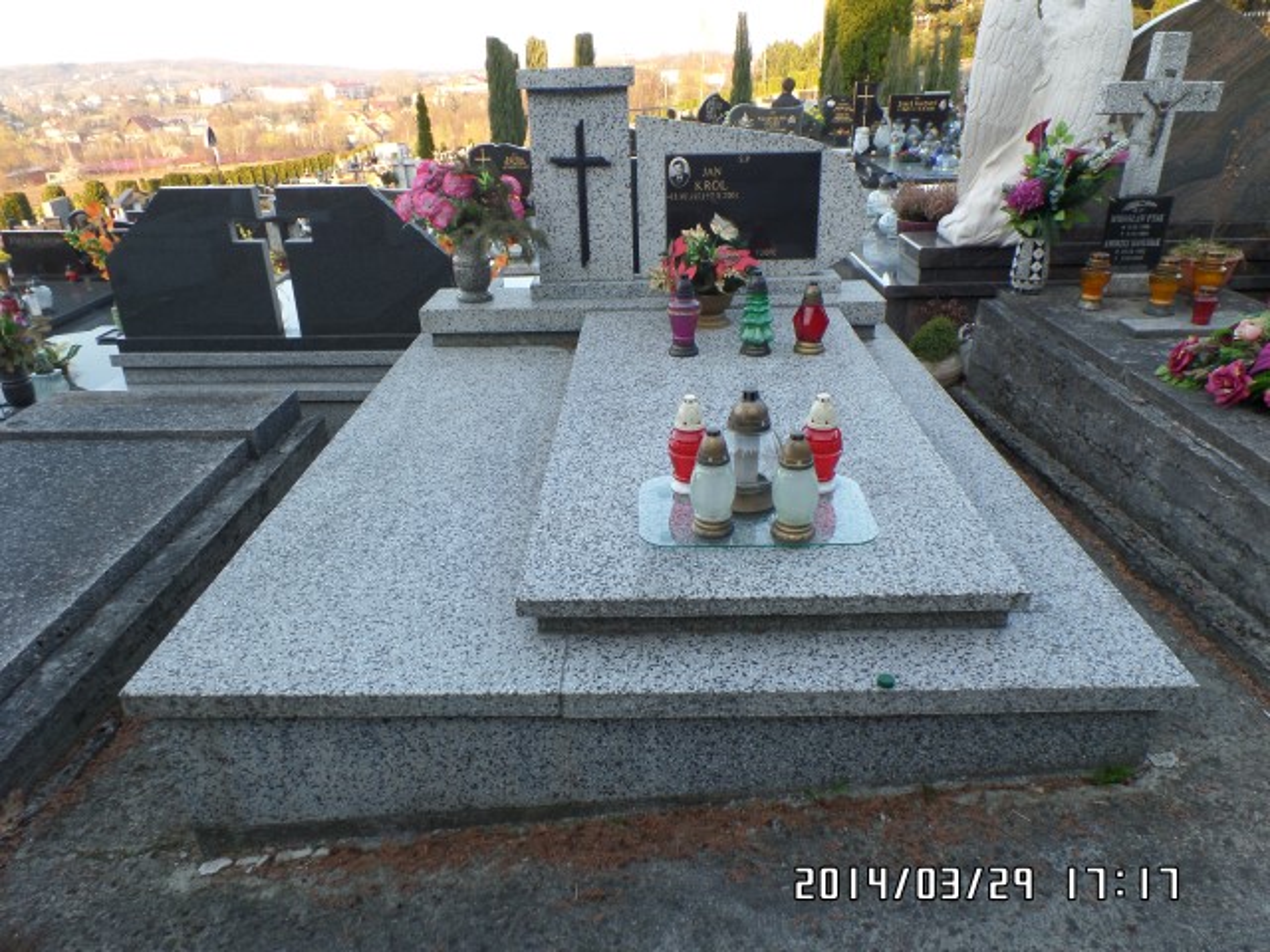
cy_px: 476
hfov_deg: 73.9
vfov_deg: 58.9
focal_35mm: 23
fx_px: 844
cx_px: 635
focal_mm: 4.1
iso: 100
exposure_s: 1/60
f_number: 3.5
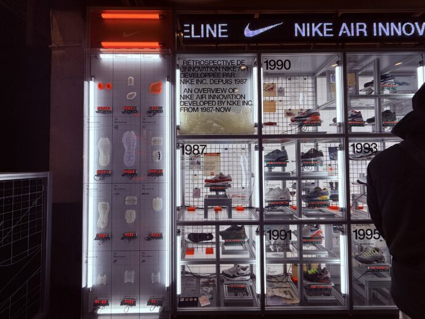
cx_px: 212
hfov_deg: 102.0
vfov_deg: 85.7
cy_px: 160
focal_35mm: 14
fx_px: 172
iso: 80
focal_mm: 2.22
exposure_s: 1/200
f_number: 2.2
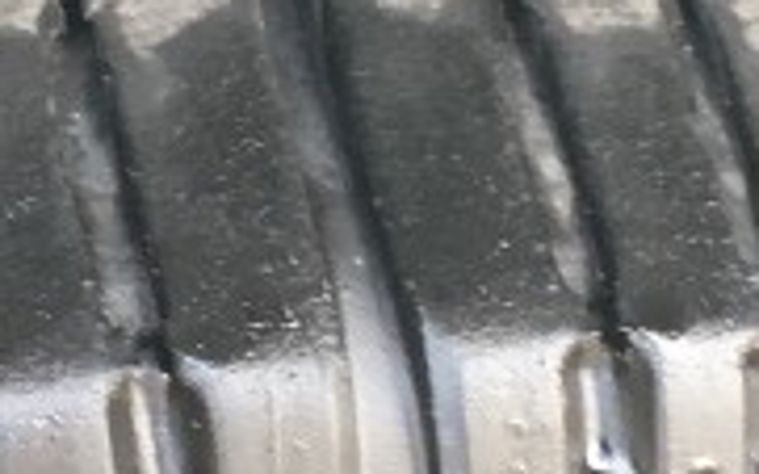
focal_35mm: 174
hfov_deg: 12.0
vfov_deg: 7.5
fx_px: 3598
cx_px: 130
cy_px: 155
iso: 25
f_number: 2.2
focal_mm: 4.15
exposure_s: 1/30
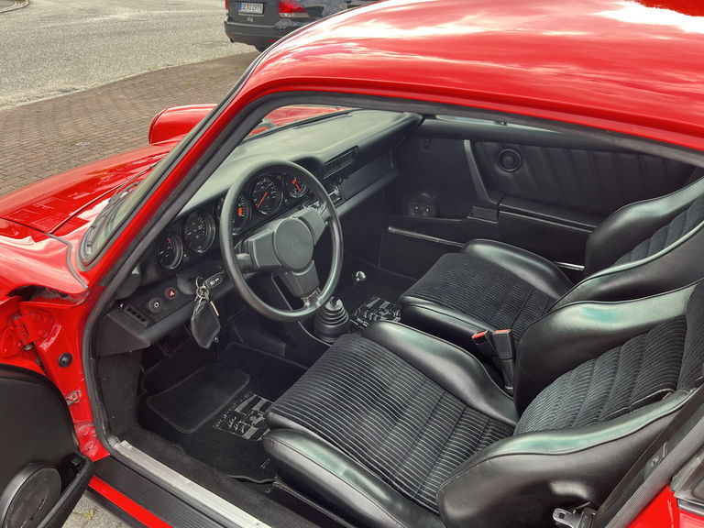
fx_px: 529
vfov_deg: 53.1
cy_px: 264
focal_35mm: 26
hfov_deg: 67.3
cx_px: 352
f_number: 1.6
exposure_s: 1/216
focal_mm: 5.1
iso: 40
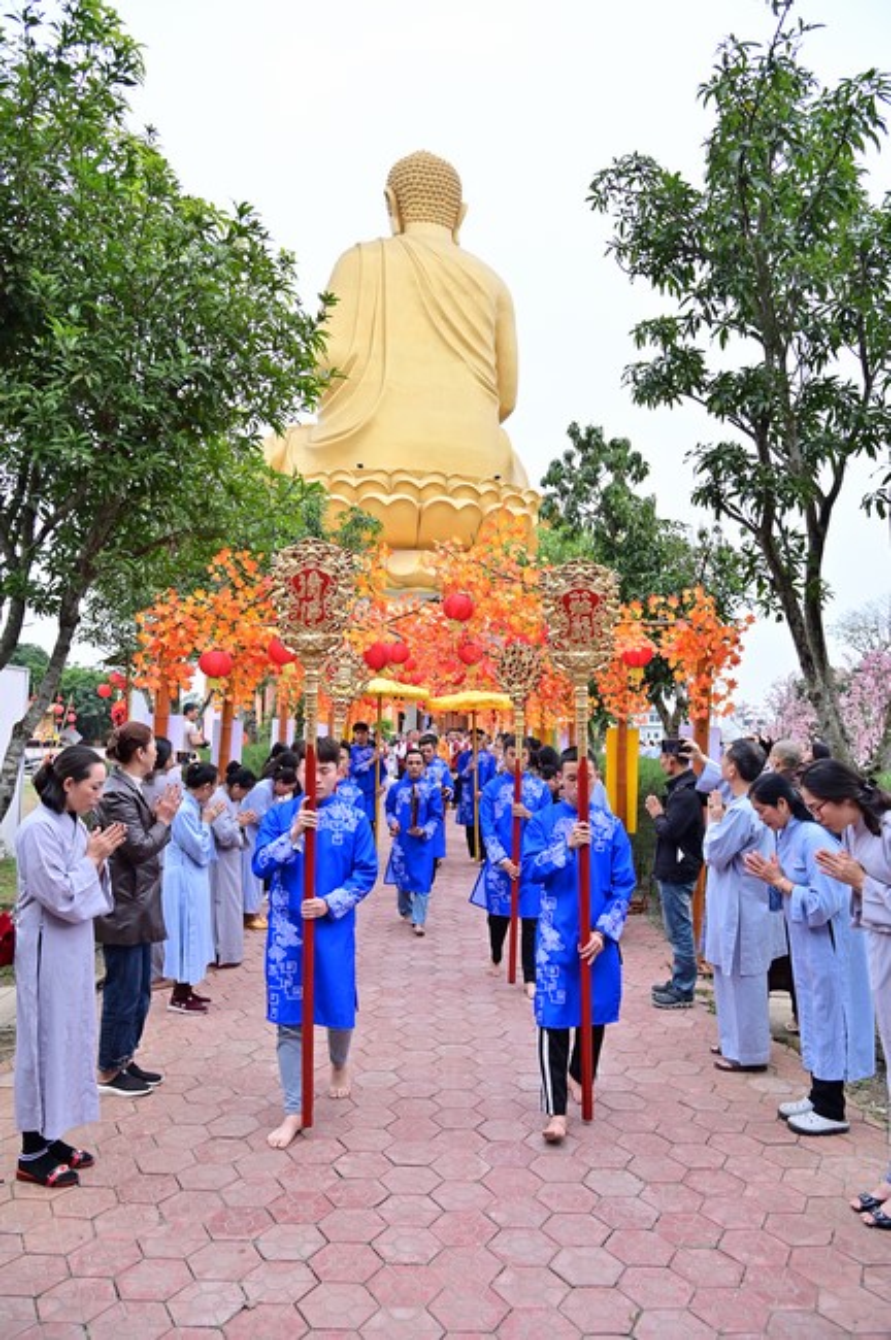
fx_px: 893
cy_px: 670
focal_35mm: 24
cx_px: 446
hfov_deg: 53.0
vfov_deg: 73.8
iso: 160
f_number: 5.6
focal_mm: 24
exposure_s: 1/400
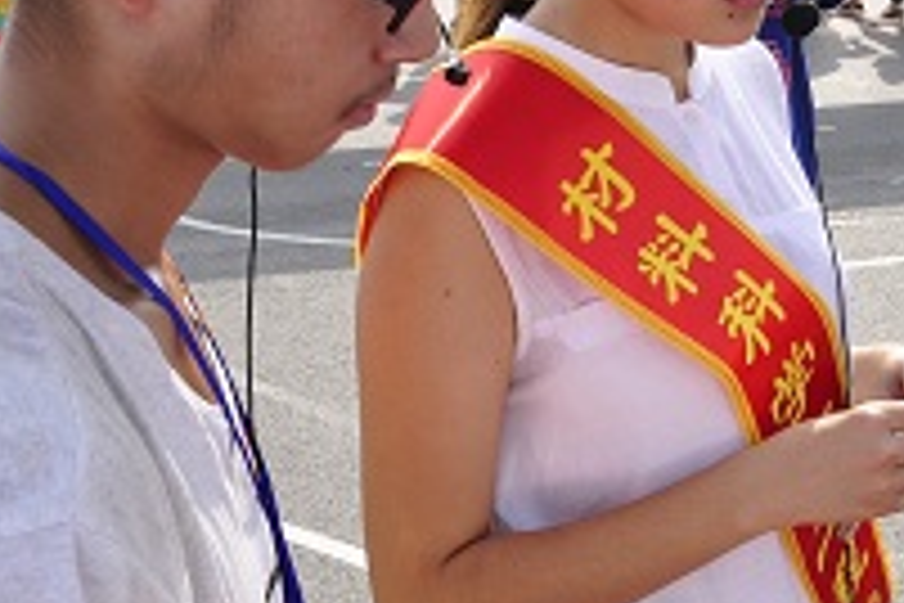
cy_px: 92
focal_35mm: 67
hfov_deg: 27.5
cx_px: 998
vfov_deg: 20.0
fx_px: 1682
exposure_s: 1/500
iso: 500
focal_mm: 18
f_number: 11
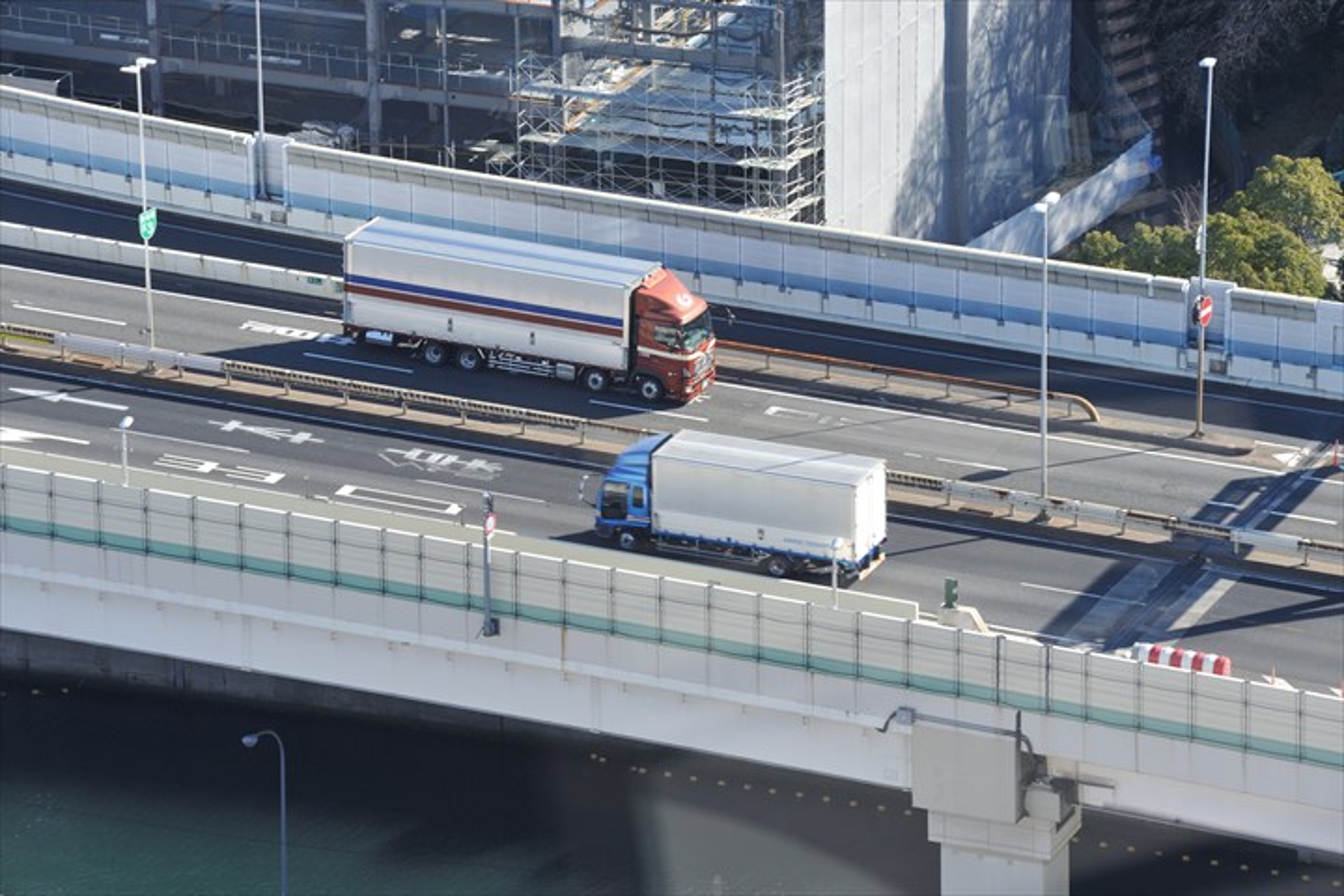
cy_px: 448
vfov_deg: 6.9
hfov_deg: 10.3
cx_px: 672
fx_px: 7466
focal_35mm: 200
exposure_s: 1/400
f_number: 9
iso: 640
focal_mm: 200
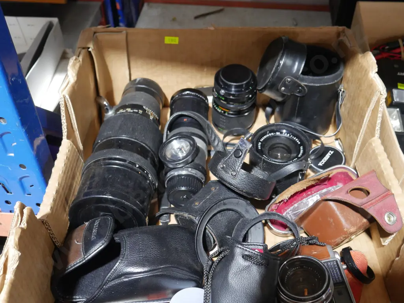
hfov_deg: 46.8
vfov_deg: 36.0
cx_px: 202
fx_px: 467
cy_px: 152
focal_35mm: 40
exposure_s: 1/60
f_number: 4.4
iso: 2000
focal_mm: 20
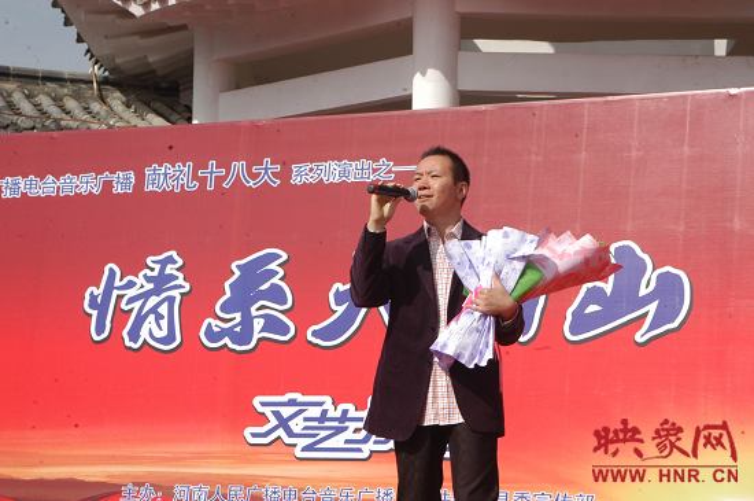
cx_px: 377
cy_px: 250
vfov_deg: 14.0
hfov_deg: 21.0
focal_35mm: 98
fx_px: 2039
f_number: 13
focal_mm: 65
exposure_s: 1/500
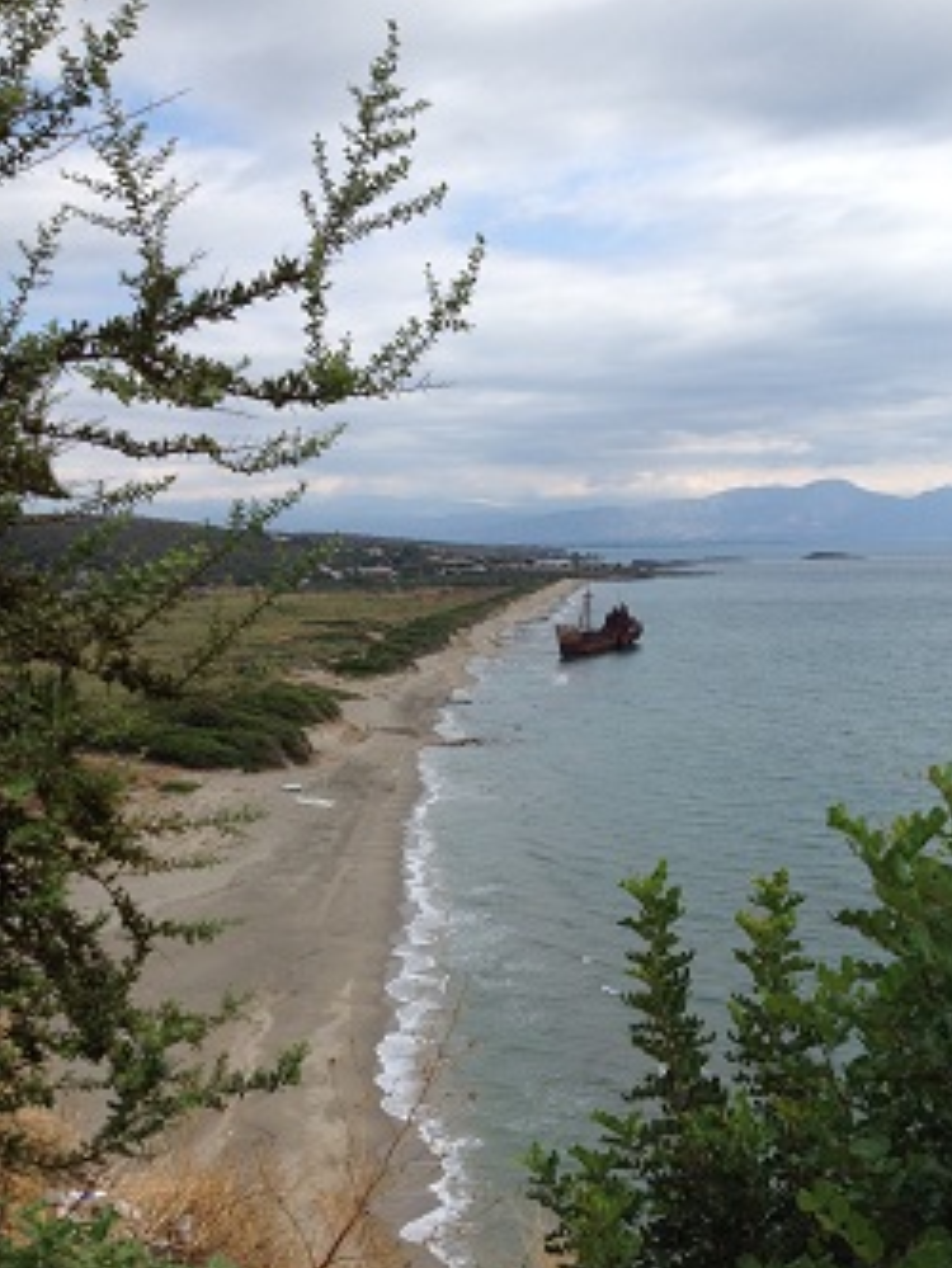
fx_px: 1539
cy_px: 735
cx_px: 567
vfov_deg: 44.6
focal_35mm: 42
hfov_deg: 34.3
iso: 50
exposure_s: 1/1727
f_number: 2.4
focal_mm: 4.28
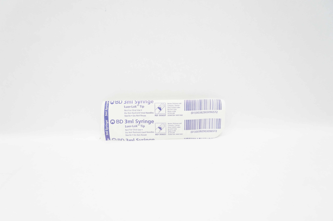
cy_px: 110
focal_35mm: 27
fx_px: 249
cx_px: 166
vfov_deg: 47.8
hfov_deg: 67.4
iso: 800
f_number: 5.6
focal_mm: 18
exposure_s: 1/60
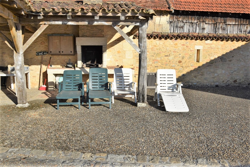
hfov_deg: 59.5
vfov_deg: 41.7
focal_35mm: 32
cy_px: 84
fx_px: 219
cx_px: 125
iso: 200
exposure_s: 1/400
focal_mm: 21
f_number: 10
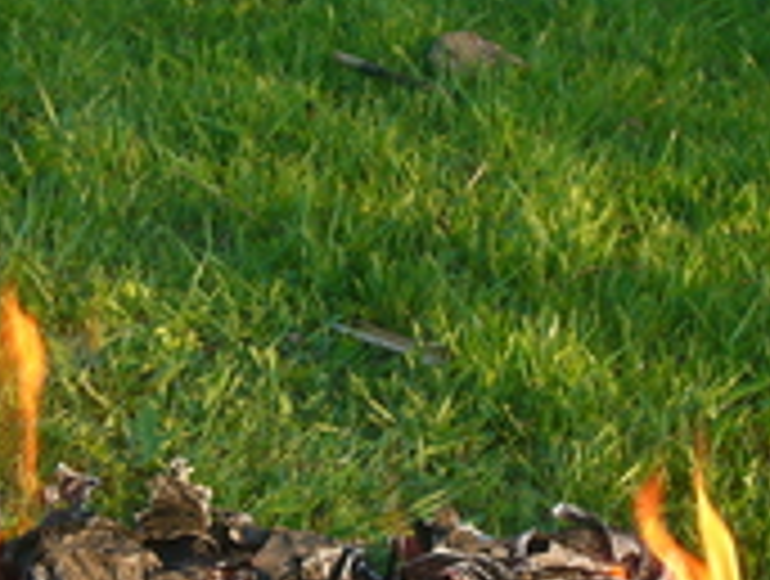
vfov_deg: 7.1
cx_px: 302
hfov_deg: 9.4
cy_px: 378
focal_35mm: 210
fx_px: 4681
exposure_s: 1/80
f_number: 4.8
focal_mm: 13.2
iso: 80
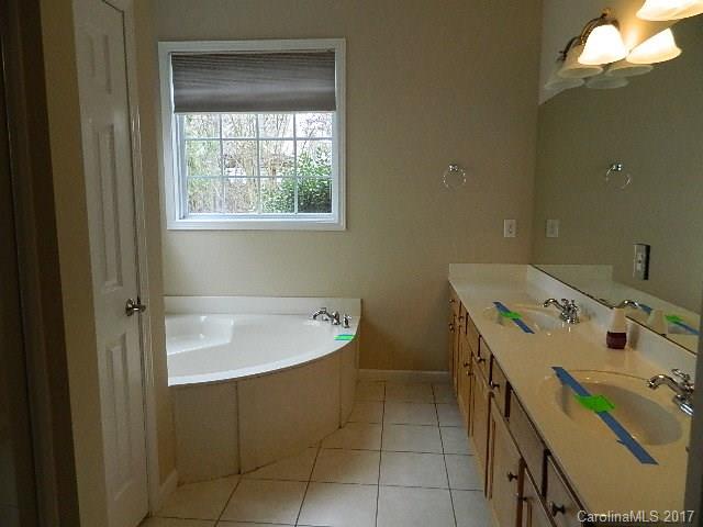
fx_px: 508
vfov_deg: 54.9
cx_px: 352
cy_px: 264
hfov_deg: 69.4
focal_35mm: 25
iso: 400
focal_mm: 4.5
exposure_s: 1/200
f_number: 3.1
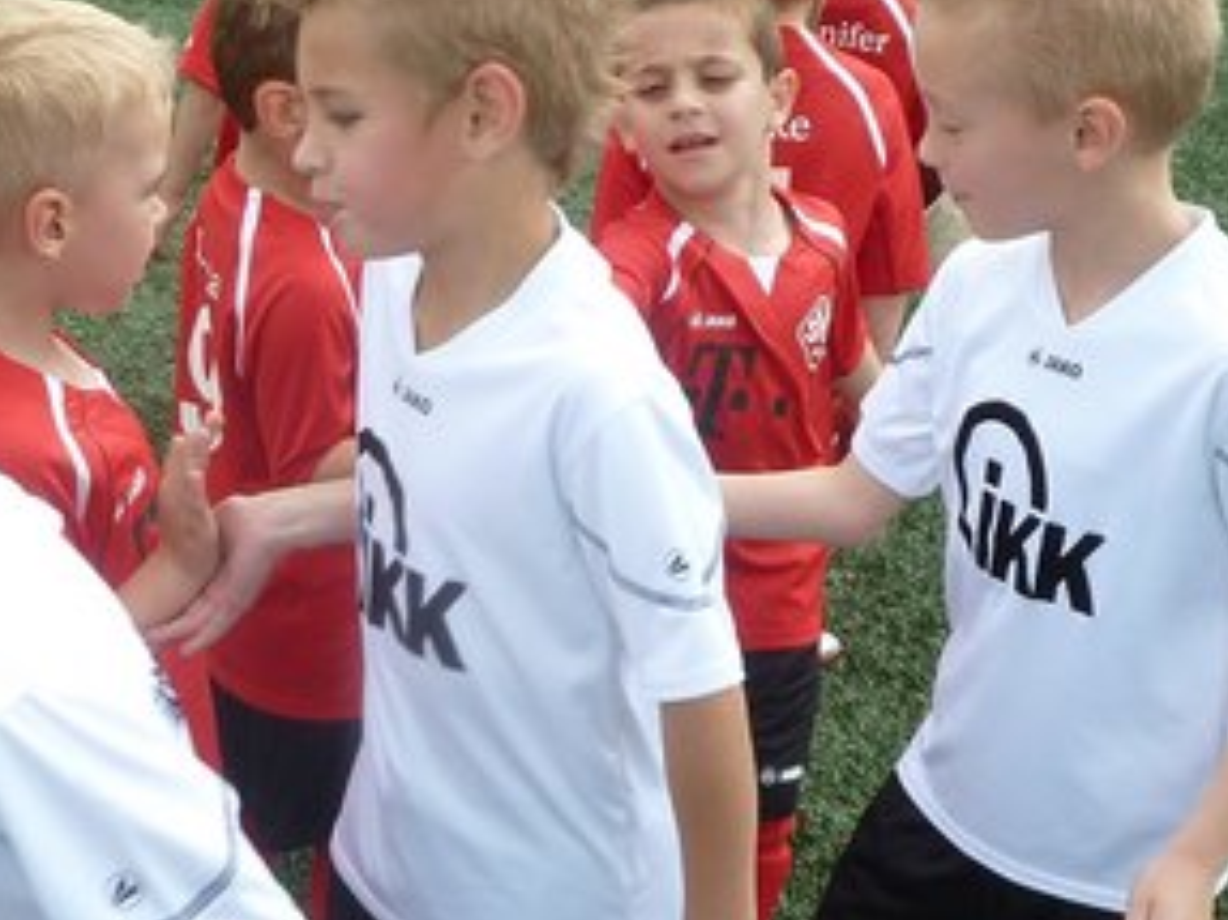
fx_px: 2163
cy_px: 541
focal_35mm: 61
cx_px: 372
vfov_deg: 24.0
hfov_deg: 31.3
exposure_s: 1/250
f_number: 4
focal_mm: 4.1
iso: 80
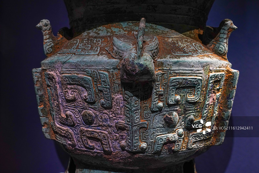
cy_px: 86
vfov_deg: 31.9
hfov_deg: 46.4
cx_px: 130
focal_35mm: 42
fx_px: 302
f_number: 6.3
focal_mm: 42
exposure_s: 1/13
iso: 1000
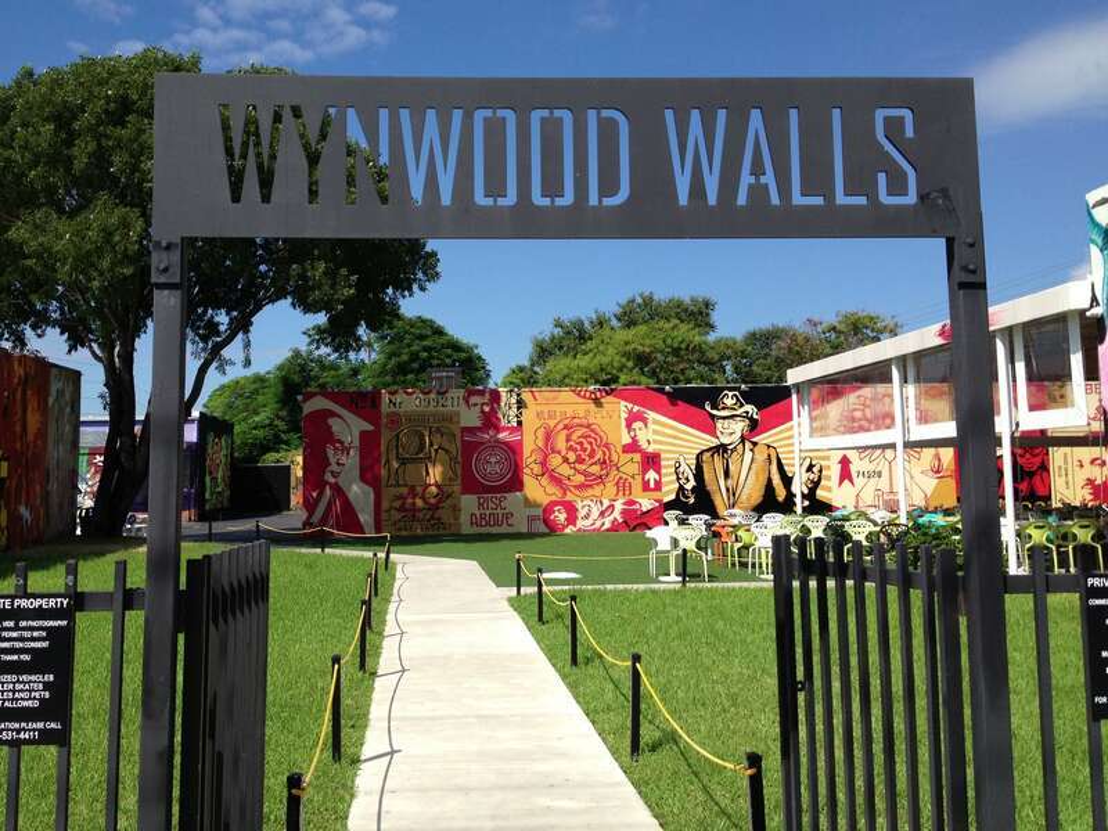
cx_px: 554
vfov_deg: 40.7
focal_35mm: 35
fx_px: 1120
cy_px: 416
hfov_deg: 52.6
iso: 50
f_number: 2.4
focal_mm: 4.28
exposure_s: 1/1842
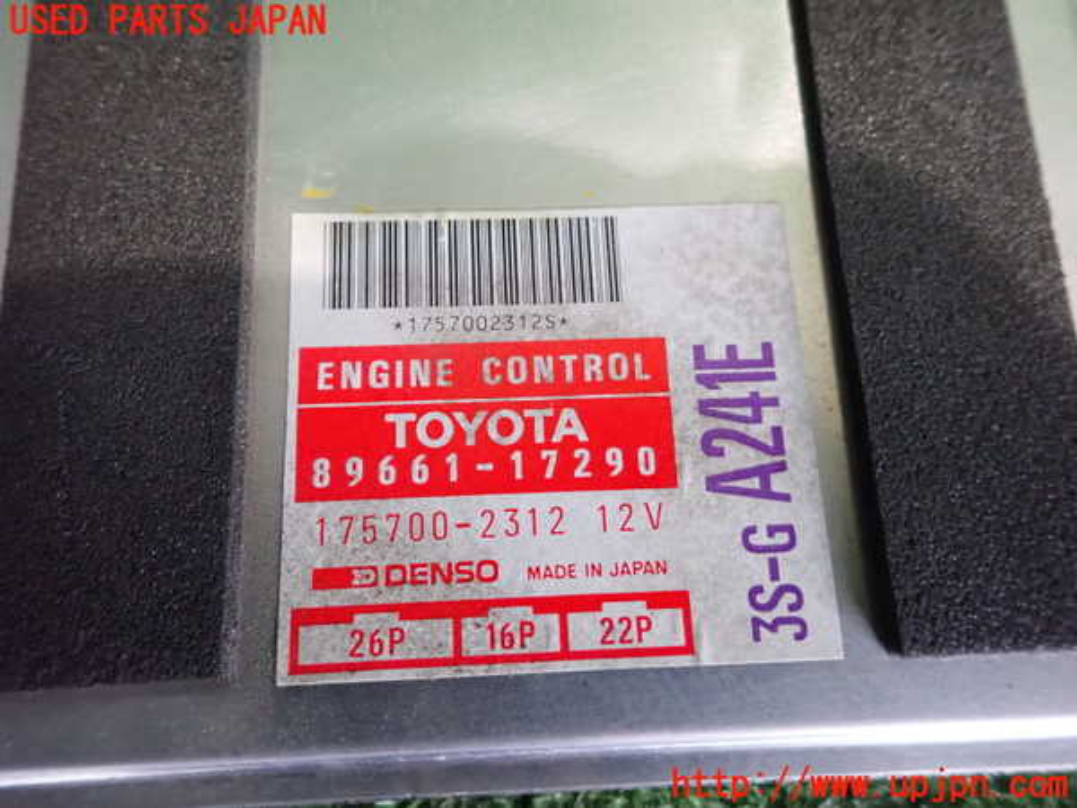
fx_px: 778
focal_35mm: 25
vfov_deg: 54.9
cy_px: 404
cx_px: 538
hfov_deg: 69.4
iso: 1250
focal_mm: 4.5
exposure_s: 1/100
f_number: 2
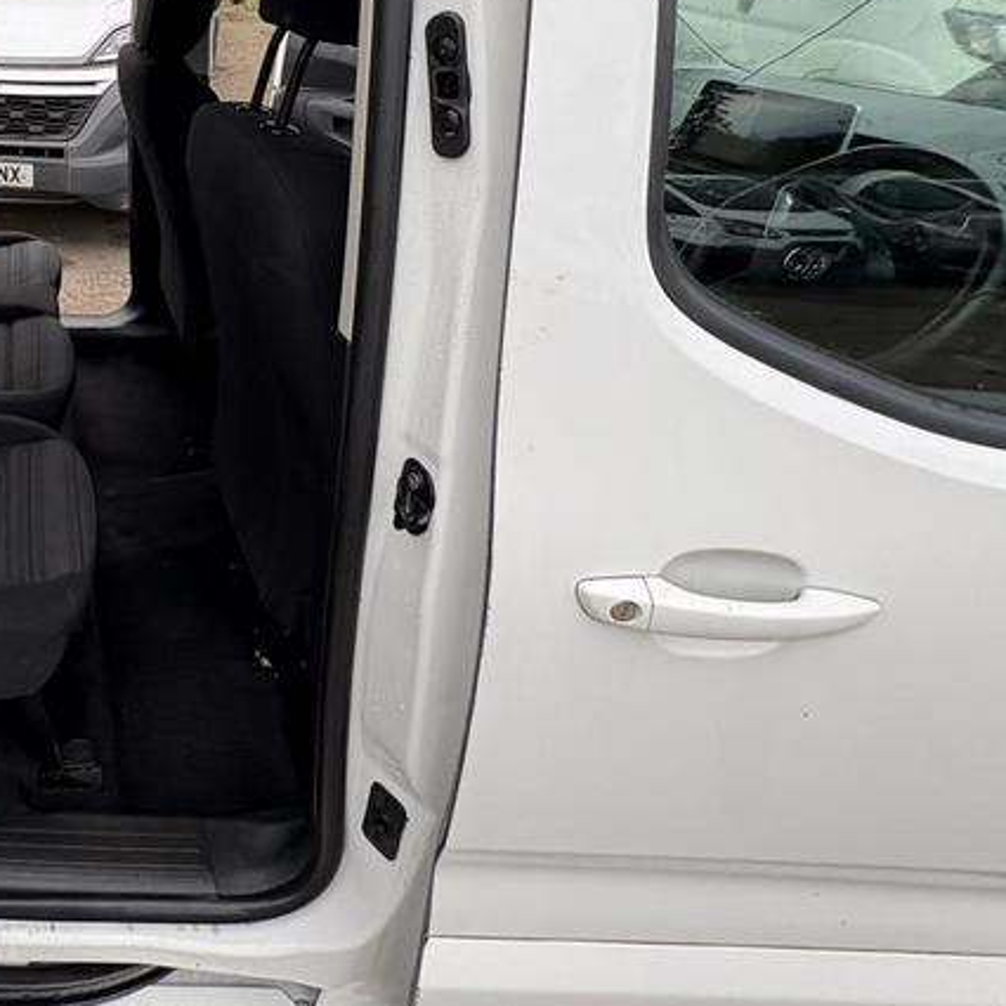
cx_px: 7
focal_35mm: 26
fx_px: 855
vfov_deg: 58.2
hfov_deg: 49.9
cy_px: 267
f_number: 2.2
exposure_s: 1/116
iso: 64
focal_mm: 2.22
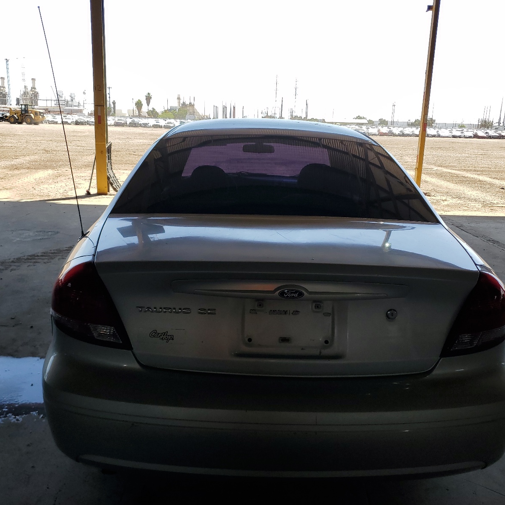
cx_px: 248
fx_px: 512
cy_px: 255
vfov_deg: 52.5
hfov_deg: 52.5
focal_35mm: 31
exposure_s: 1/1000
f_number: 1.5
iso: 50
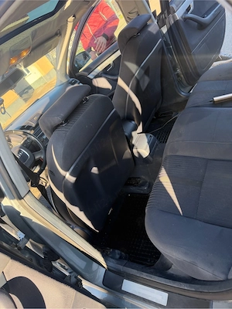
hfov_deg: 56.8
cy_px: 154
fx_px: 214
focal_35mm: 24
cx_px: 116
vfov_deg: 71.6
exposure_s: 1/203
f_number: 1.78
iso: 125
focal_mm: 6.76
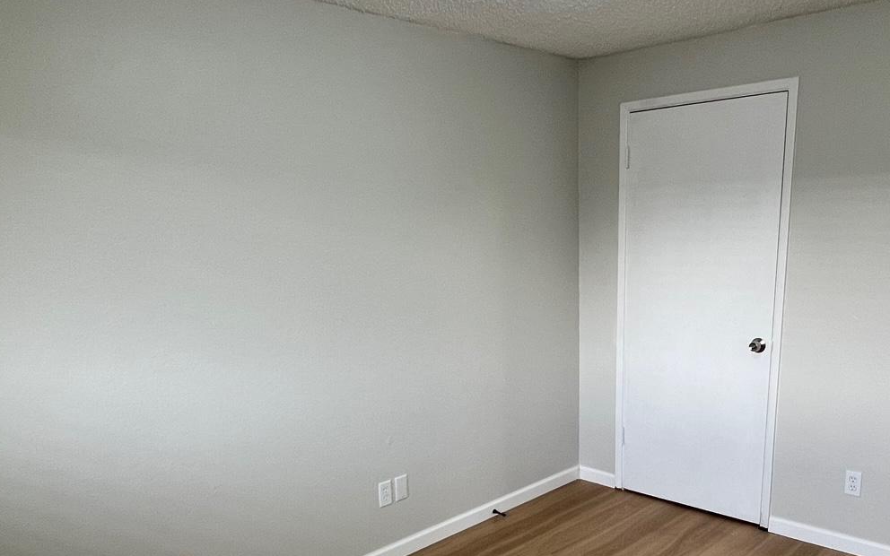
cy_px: 404
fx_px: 679
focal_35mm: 28
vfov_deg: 43.4
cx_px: 510
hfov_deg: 66.1
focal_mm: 1.57
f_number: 1.8
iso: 160
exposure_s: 1/120
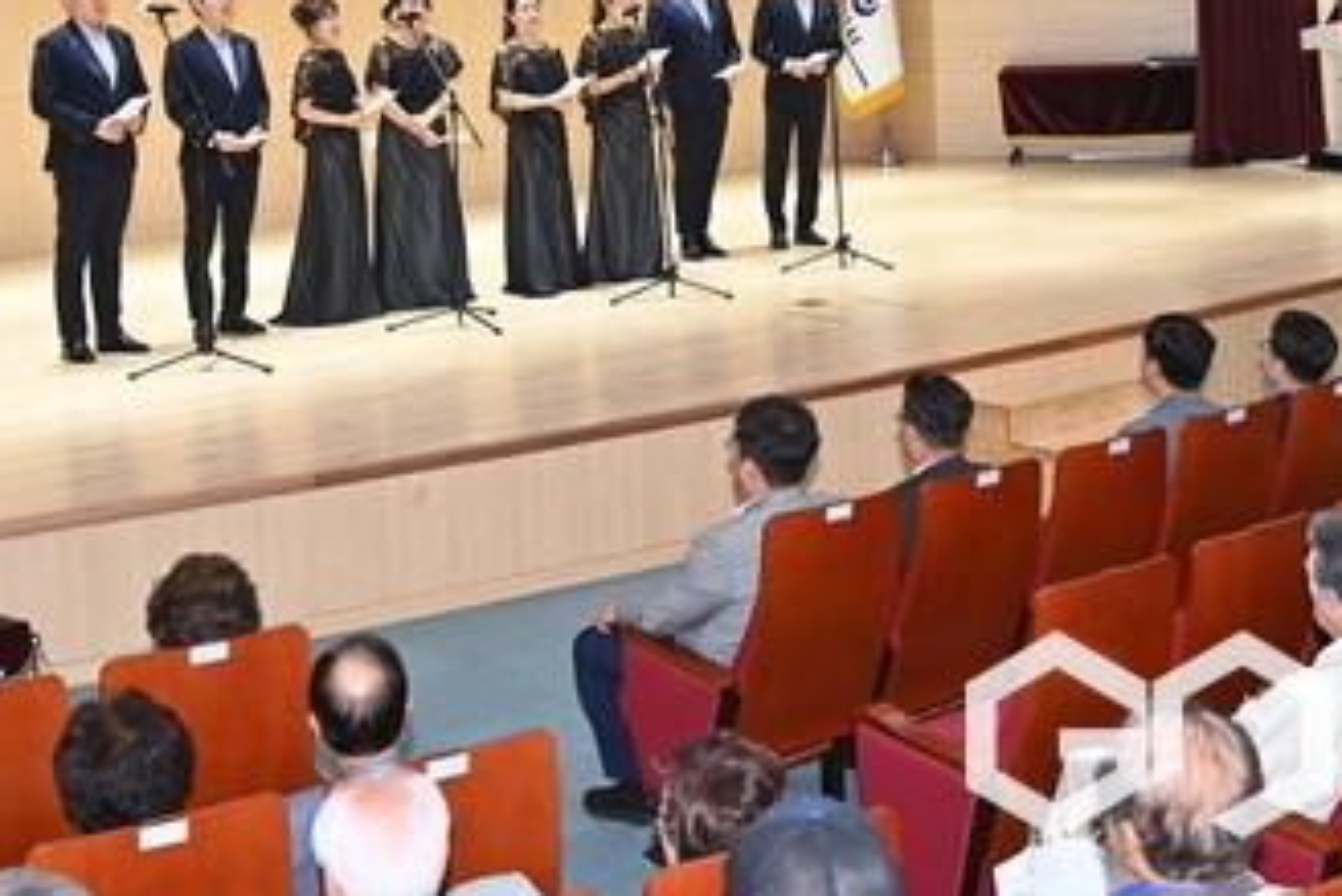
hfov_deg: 31.3
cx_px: 822
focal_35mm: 64
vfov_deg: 20.8
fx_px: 2387
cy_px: 82
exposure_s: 1/80
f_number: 4.5
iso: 800
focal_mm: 35
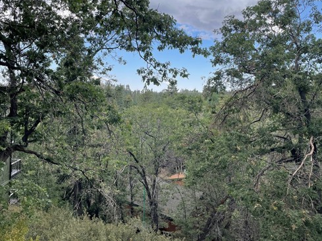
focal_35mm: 34
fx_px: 316
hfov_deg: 53.7
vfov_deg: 41.7
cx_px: 137
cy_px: 102
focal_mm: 4.2
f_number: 1.6
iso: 32
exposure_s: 1/895
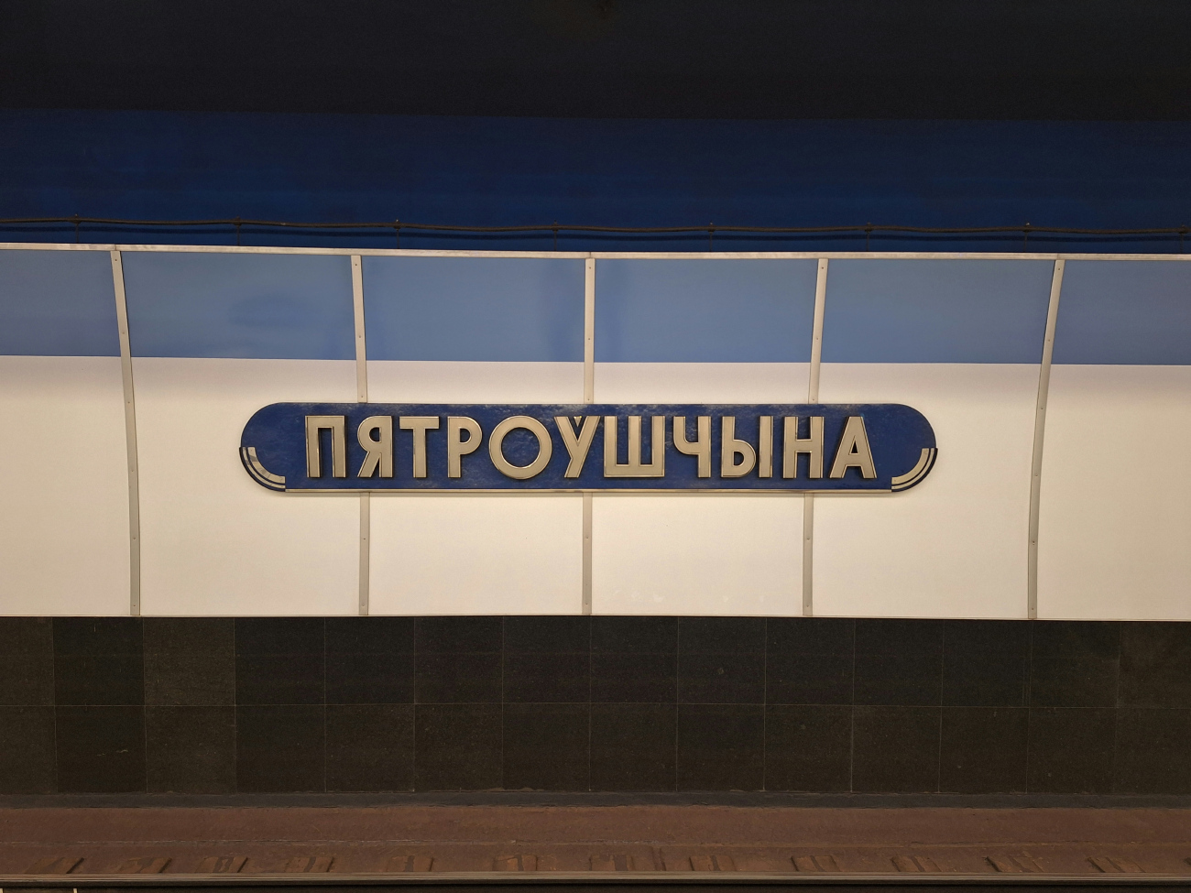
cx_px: 596
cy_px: 446
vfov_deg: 58.9
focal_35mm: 23
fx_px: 791
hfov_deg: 73.9
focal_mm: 5.54
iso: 250
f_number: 1.8
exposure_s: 1/33
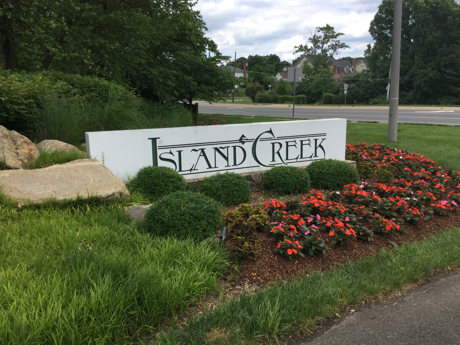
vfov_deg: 44.2
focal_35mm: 32
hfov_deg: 56.8
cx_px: 235
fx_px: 425
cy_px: 175
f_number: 2.4
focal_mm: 3.3
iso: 25
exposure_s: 1/662
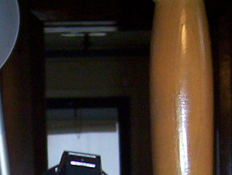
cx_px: 63
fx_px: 1149
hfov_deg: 11.5
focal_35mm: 171
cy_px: 344
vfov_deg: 8.3
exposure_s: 1/60
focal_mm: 5.77
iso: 140
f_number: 2.73
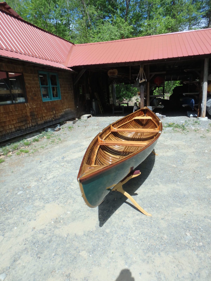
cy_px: 140
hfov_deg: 63.4
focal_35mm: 21
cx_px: 106
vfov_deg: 79.0
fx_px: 171
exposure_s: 1/800
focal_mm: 3.7
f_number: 3.5
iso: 125
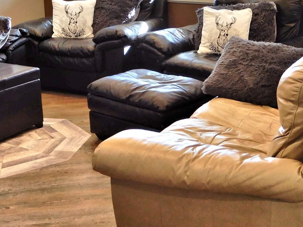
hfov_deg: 29.8
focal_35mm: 65
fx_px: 569
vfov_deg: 22.4
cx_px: 156
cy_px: 54
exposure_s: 1/30
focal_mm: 4.3
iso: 125
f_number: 3.4
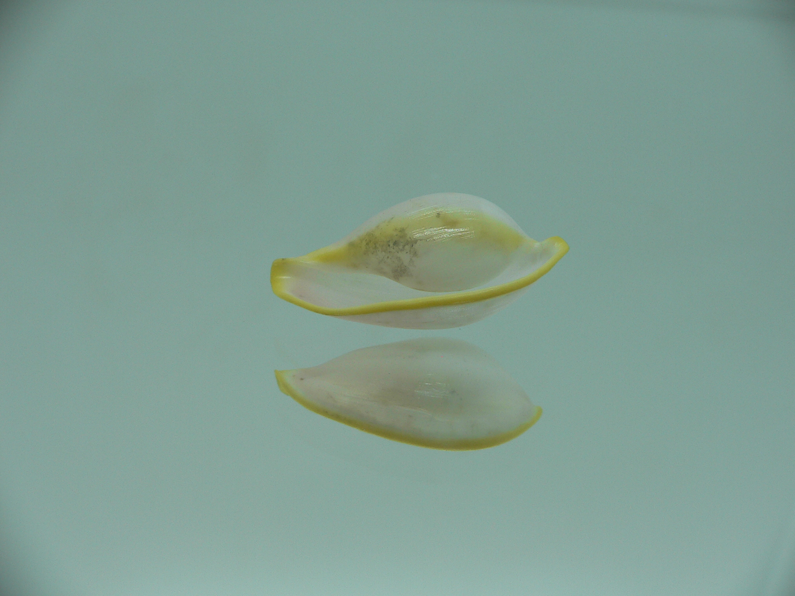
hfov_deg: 52.6
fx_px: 804
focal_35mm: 35
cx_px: 398
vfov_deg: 40.7
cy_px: 298
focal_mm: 4.6
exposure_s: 1/80
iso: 80
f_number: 2.8
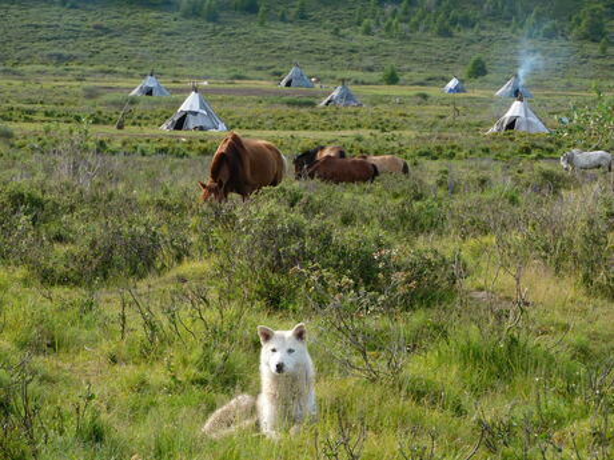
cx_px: 307
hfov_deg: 13.2
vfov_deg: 9.9
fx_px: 2661
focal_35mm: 150
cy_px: 230
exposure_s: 1/125
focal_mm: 26.9
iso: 125
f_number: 5.2
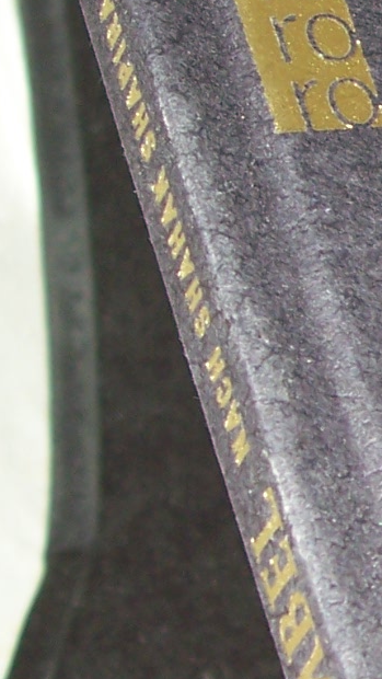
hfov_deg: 6.8
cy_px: 492
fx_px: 3060
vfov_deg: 12.6
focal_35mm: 170
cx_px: 855
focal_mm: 7
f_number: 2.8
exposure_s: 1/60
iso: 80
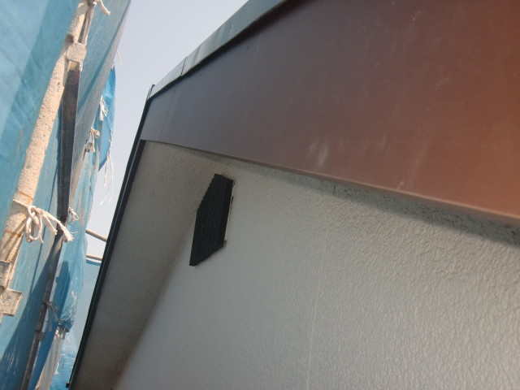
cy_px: 195
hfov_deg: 49.0
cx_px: 260
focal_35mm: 38
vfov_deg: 37.7
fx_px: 571
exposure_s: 1/320
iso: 64
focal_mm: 6.66
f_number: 3.9
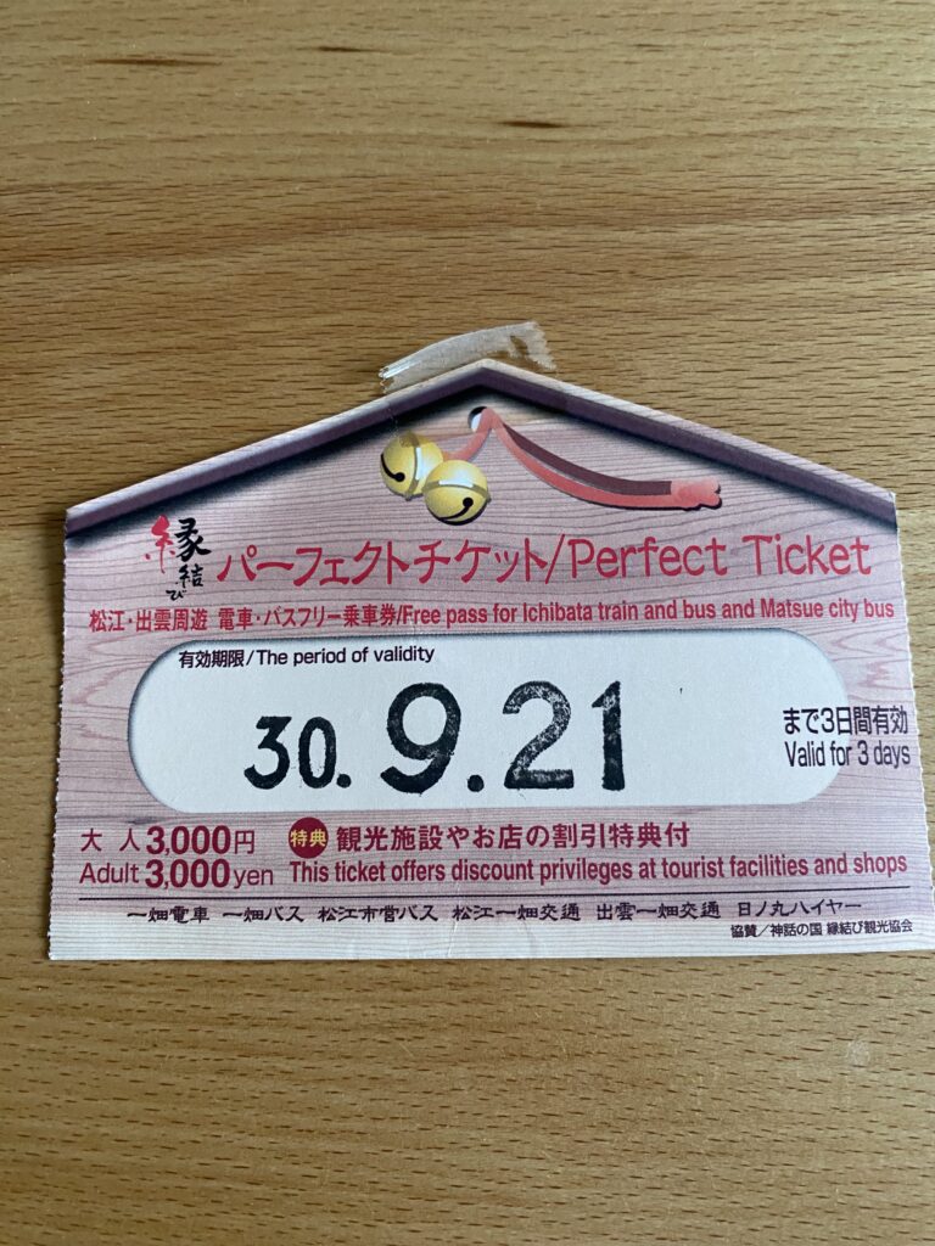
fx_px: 900
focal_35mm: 25
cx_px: 468
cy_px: 623
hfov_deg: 54.9
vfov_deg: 69.4
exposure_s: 1/60
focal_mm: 4.25
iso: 250
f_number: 1.8
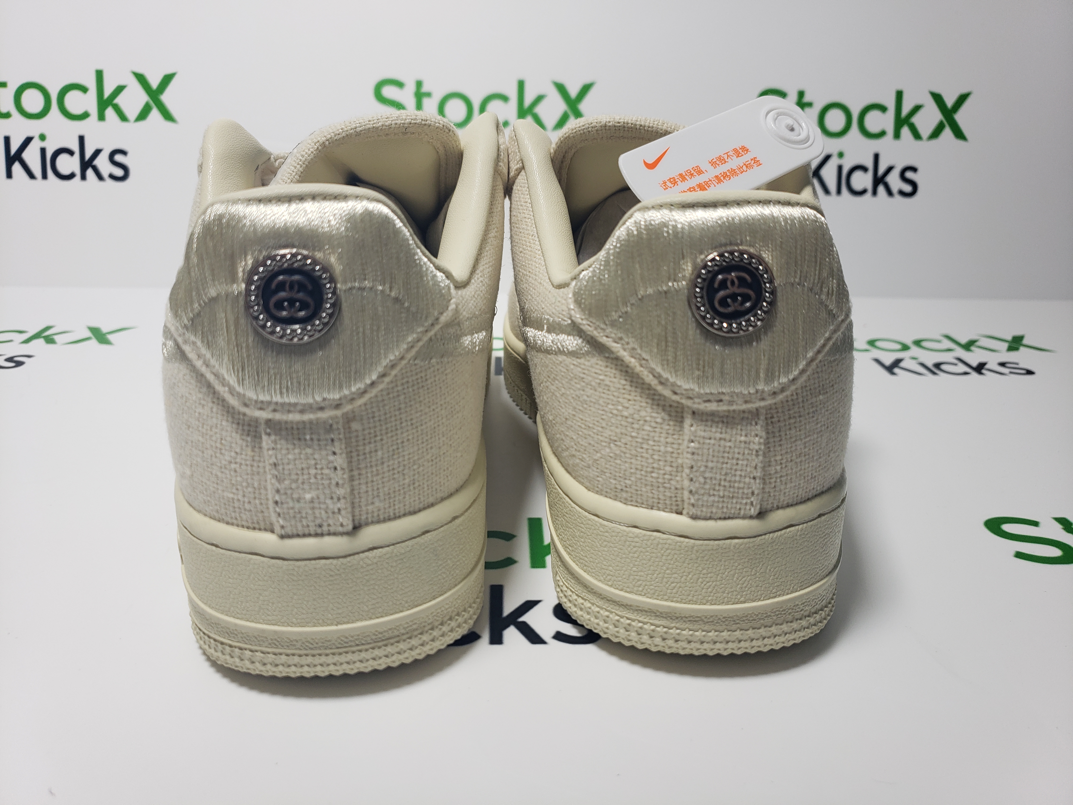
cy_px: 402
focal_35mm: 26
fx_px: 806
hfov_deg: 67.3
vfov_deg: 53.1
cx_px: 536
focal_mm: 4.3
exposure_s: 1/485
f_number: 1.5
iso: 50
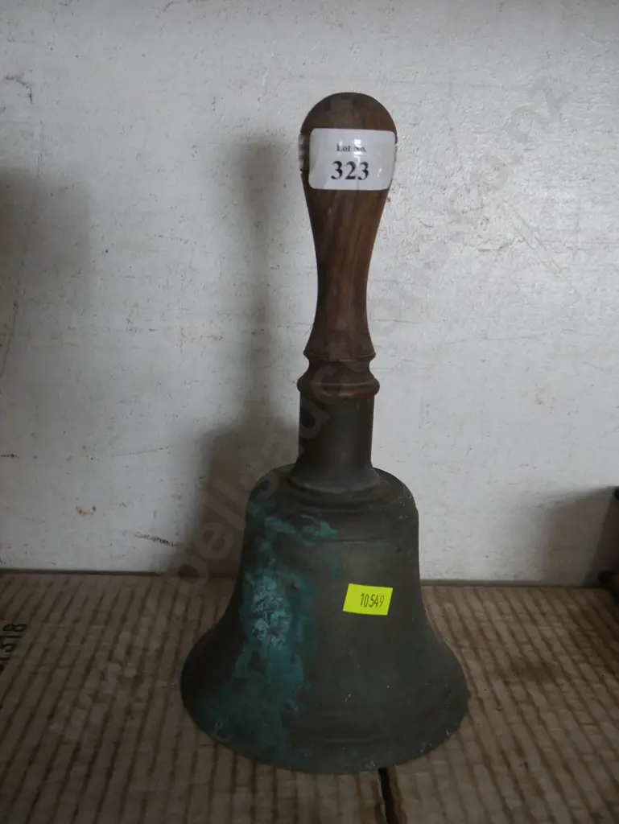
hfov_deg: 41.8
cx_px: 310
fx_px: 810
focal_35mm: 34
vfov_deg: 53.9
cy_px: 412
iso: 640
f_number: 4
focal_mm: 17
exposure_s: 1/60
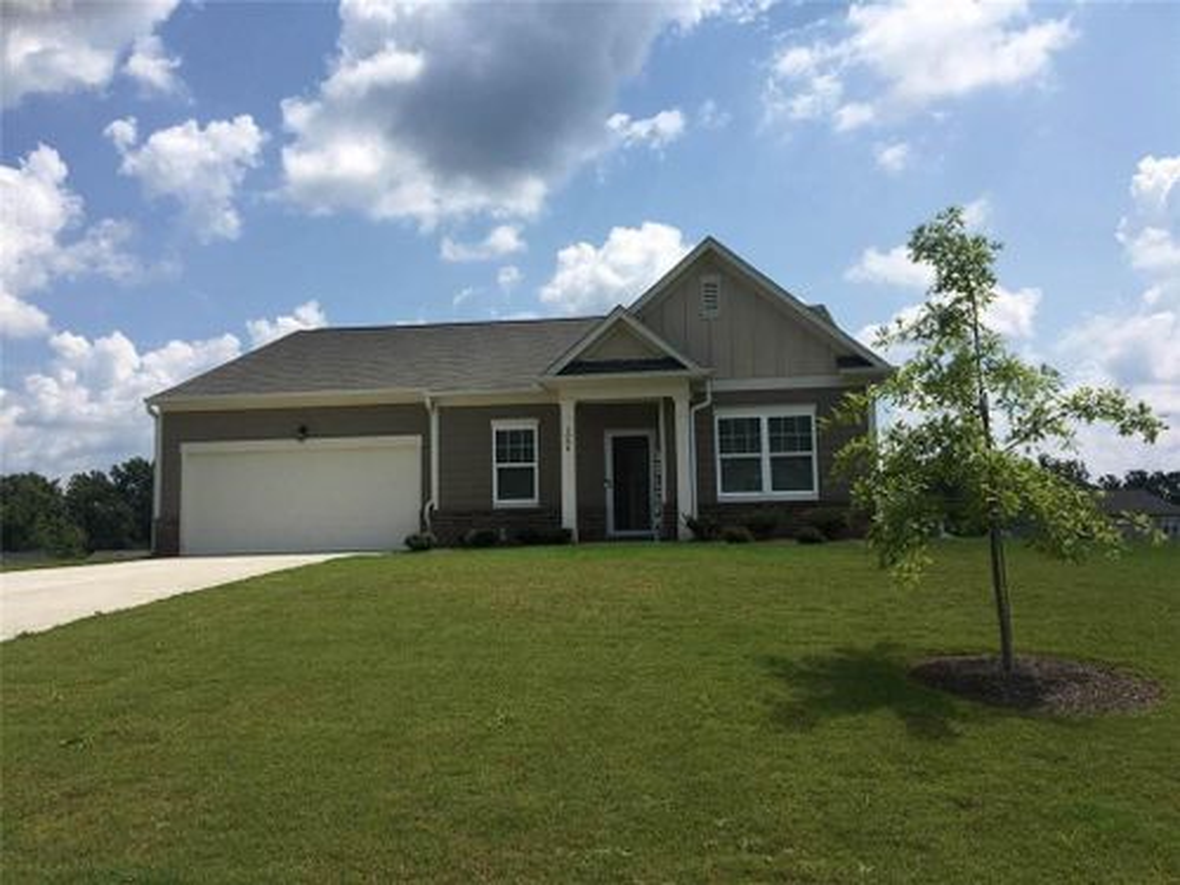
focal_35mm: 29
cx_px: 590
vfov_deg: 48.2
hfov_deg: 61.7
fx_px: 989
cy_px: 442
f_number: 2.2
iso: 25
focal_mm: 4.15
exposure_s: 1/2404
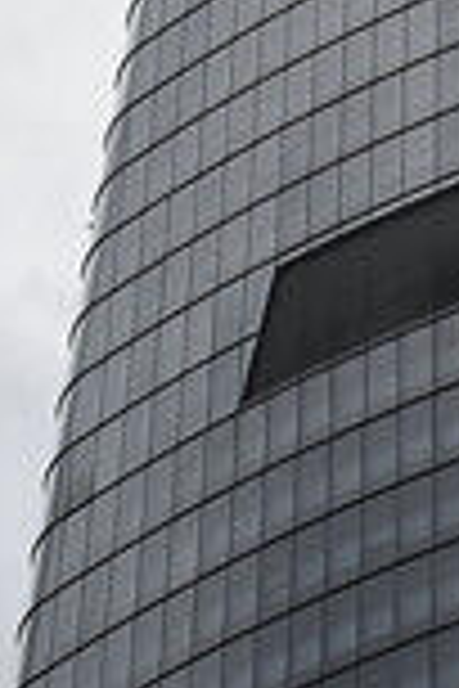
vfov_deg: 9.7
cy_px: -436
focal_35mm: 204
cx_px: 702
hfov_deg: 6.6
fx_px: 3901
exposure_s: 1/350
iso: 100
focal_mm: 52
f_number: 9.5
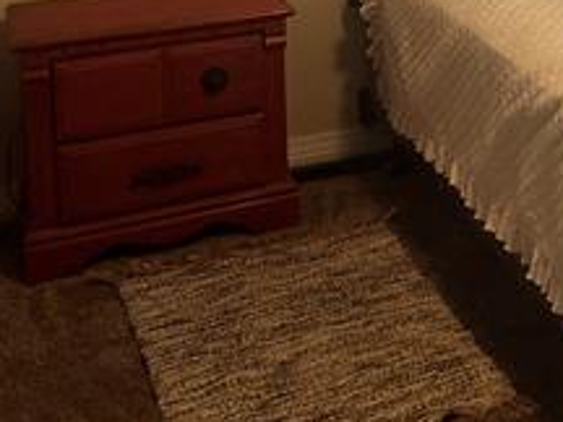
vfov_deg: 17.5
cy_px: -180
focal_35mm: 77
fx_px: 1252
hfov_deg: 22.7
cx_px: 725
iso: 125
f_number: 1.5
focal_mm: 5.7
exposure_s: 1/120
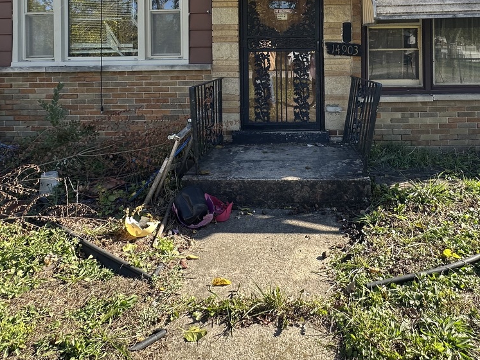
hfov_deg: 64.8
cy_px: 54
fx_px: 374
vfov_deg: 47.5
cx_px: 285
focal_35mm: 27
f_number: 2.2
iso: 40
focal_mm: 2.22
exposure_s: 1/221
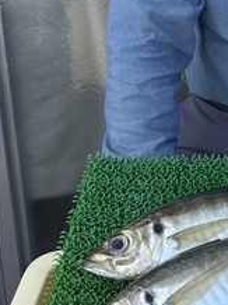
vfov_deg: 19.1
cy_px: 73
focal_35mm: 102
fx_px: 898
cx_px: 308
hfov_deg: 13.8
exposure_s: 1/837
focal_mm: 5.96
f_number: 1.6
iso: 50
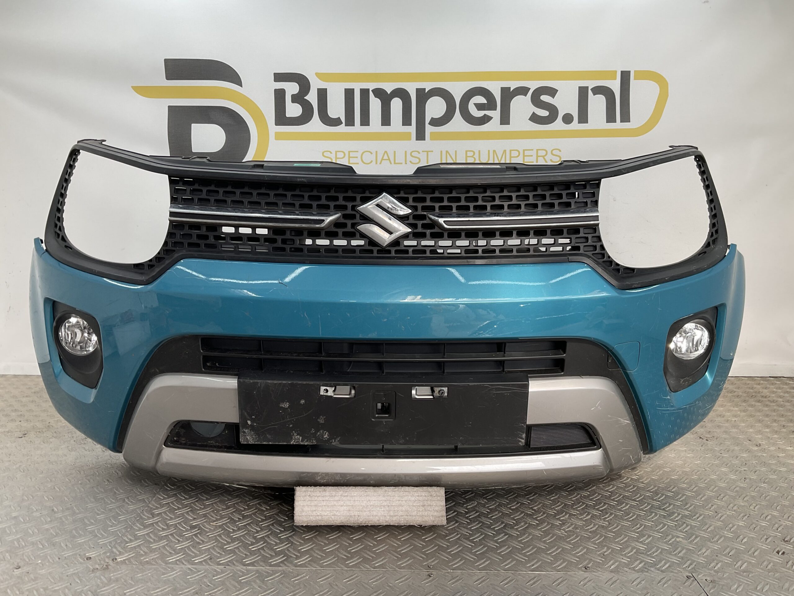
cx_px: 397
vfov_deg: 48.2
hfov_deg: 61.7
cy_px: 298
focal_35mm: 29
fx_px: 665
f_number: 1.8
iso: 16
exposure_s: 1/130
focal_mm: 3
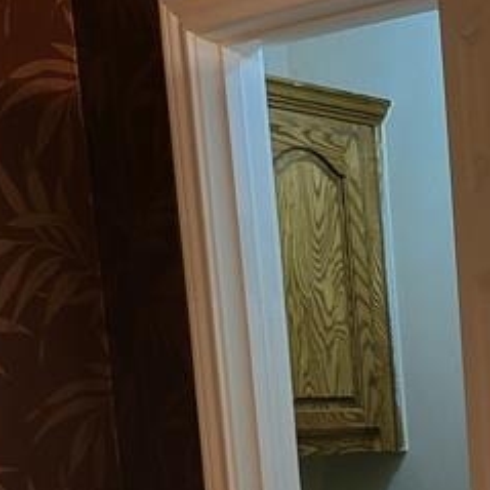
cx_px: 789
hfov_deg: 16.8
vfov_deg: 18.0
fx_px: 1457
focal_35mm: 91
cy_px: 603
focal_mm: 5
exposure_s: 1/60
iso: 200
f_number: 1.8
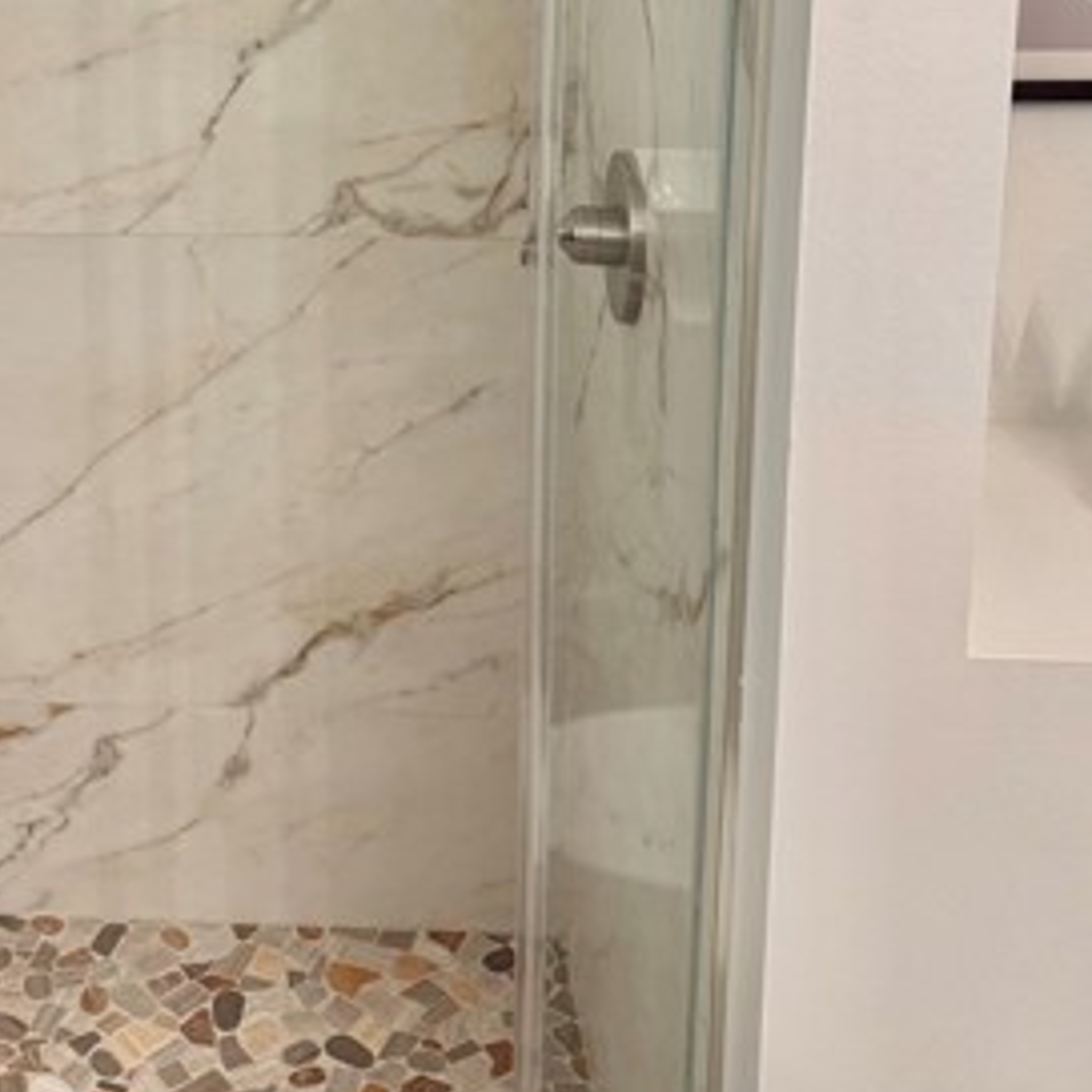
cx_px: 193
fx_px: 1785
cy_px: 112
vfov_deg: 32.4
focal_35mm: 50
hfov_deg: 32.9
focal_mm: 6.76
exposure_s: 1/120
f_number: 1.78
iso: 100
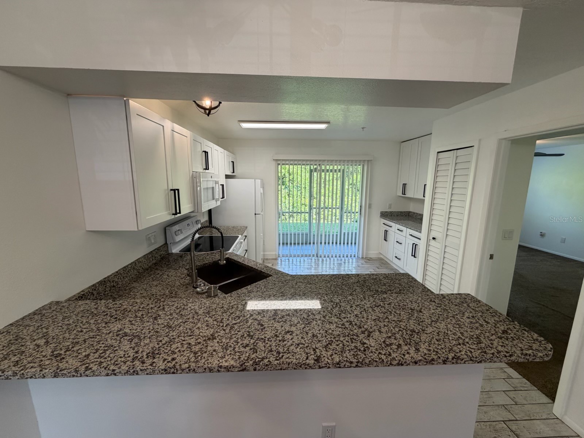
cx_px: 292
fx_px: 236
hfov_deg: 102.1
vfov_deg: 85.7
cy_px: 219
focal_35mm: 14
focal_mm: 2.22
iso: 160
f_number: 2.2
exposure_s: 1/120
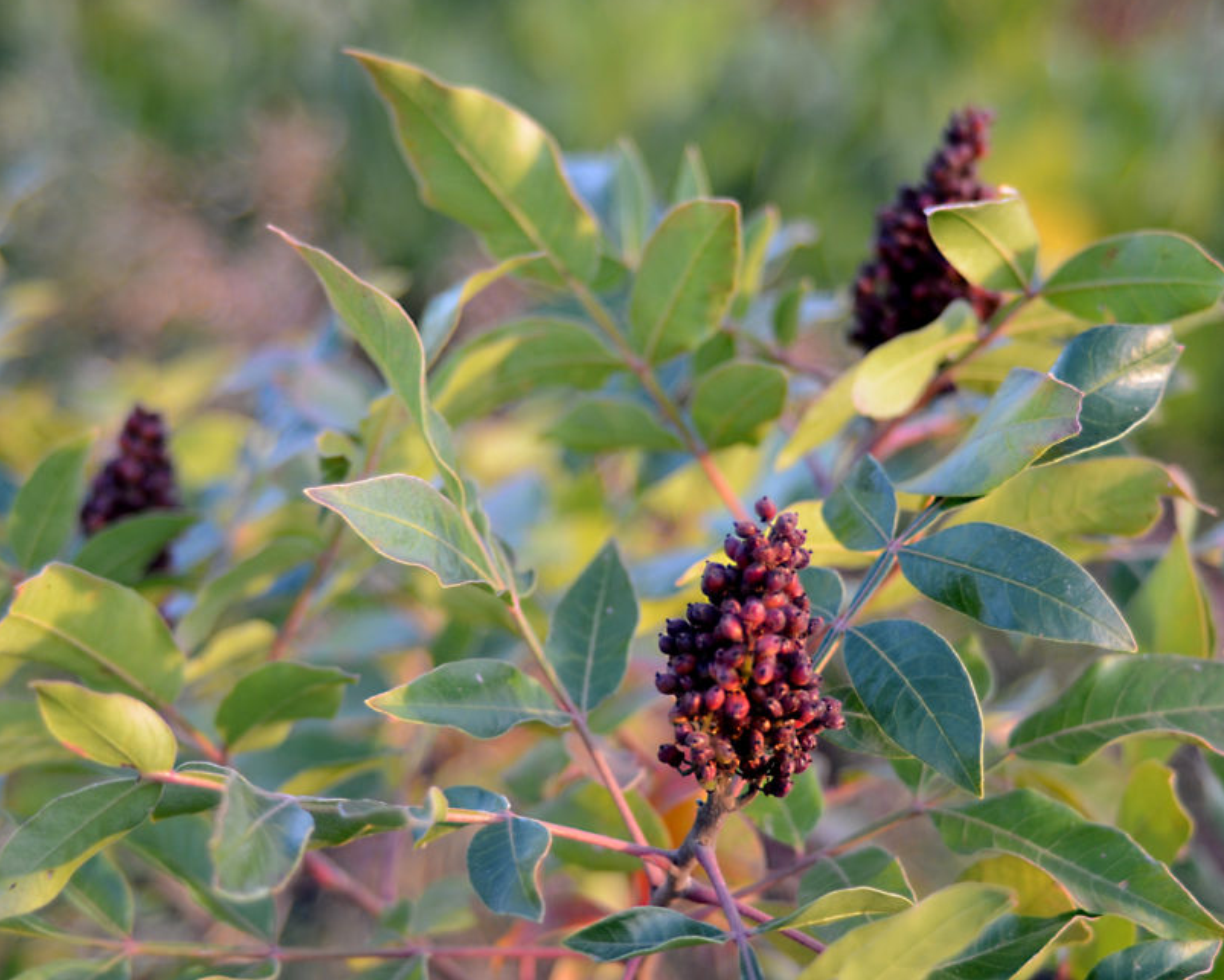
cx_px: 570
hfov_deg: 23.7
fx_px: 2921
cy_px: 497
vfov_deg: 19.0
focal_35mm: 81
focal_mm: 45
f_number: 3.5
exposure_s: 1/250
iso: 640
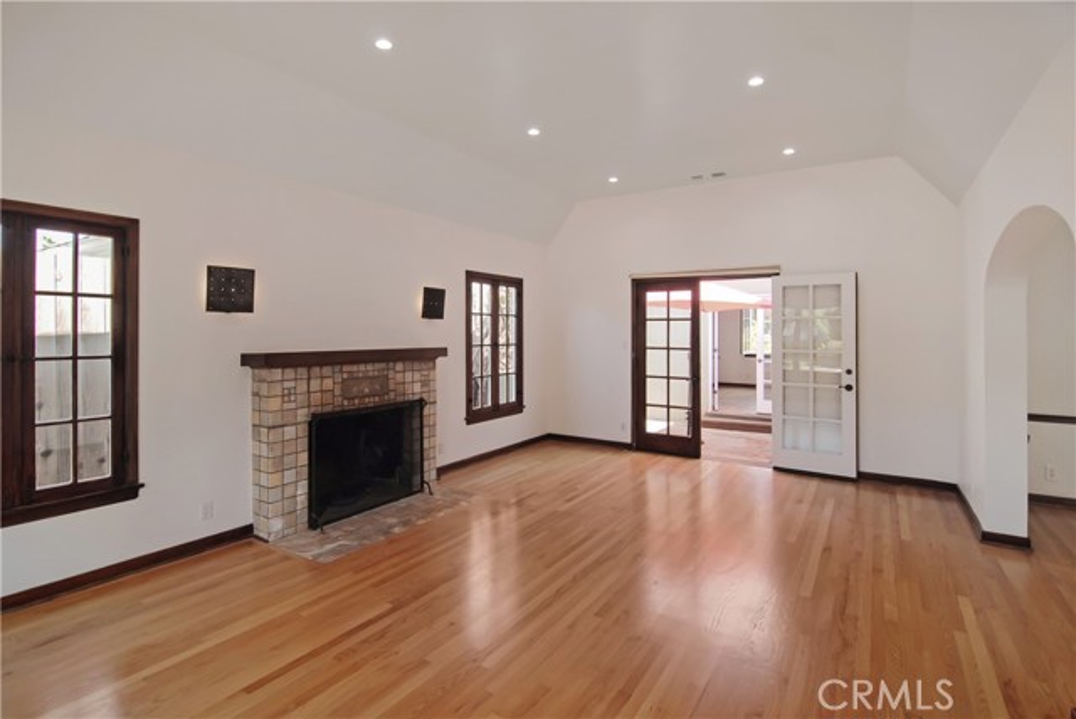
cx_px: 538
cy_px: 360
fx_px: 494
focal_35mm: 16
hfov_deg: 94.9
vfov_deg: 72.2
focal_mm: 11
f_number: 5.6
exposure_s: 1/30
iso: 125
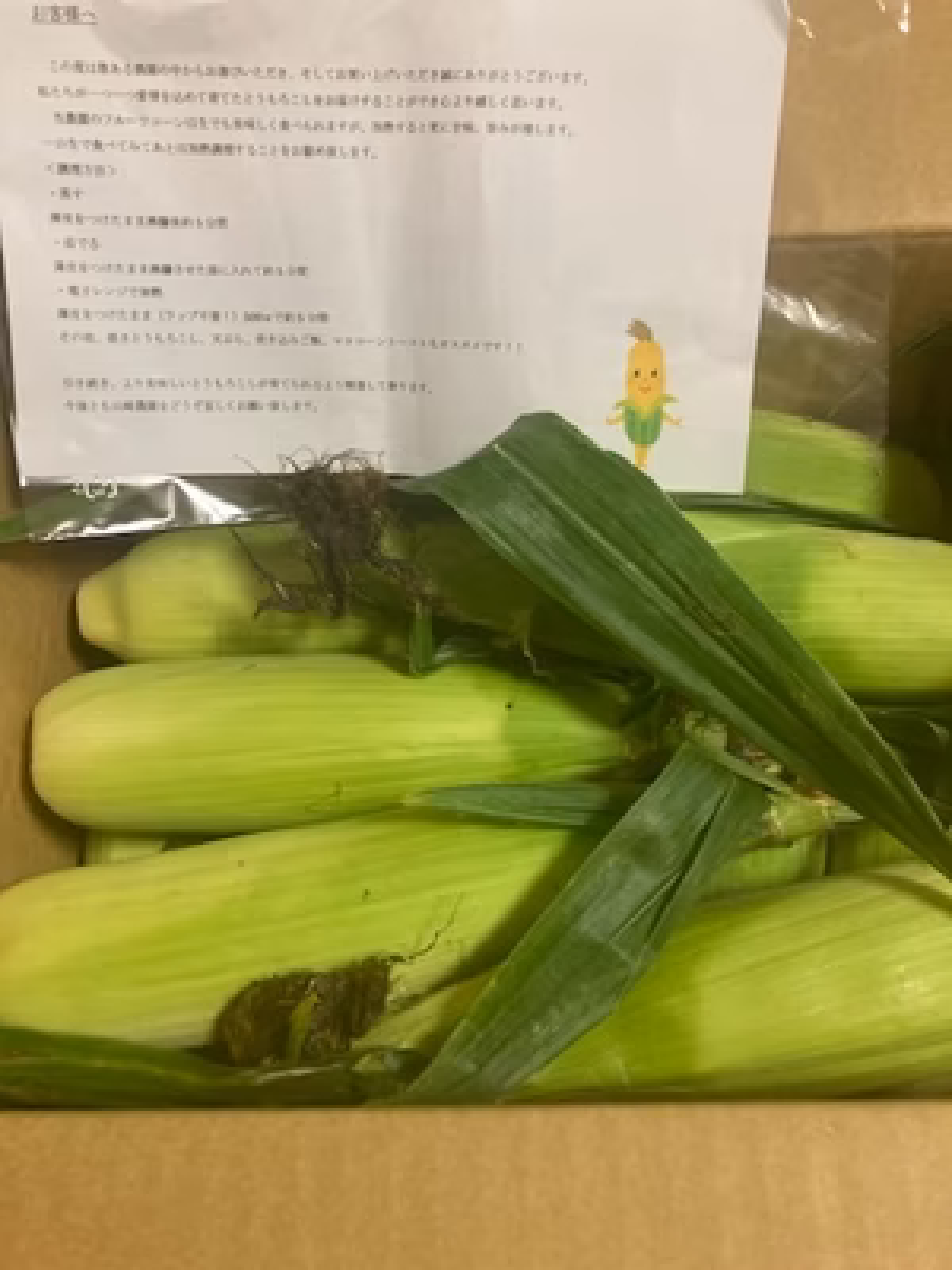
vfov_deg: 63.4
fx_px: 1027
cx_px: 476
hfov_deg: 49.7
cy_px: 635
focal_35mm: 28
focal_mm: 3.99
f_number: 1.8
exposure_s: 1/50
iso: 200
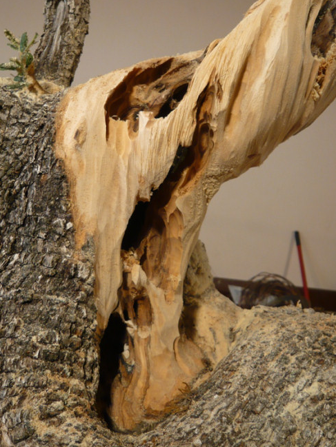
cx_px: 165
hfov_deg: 38.7
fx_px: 479
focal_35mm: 37
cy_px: 221
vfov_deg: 50.1
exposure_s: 1/80
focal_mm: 4.9
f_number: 2.9
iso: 100
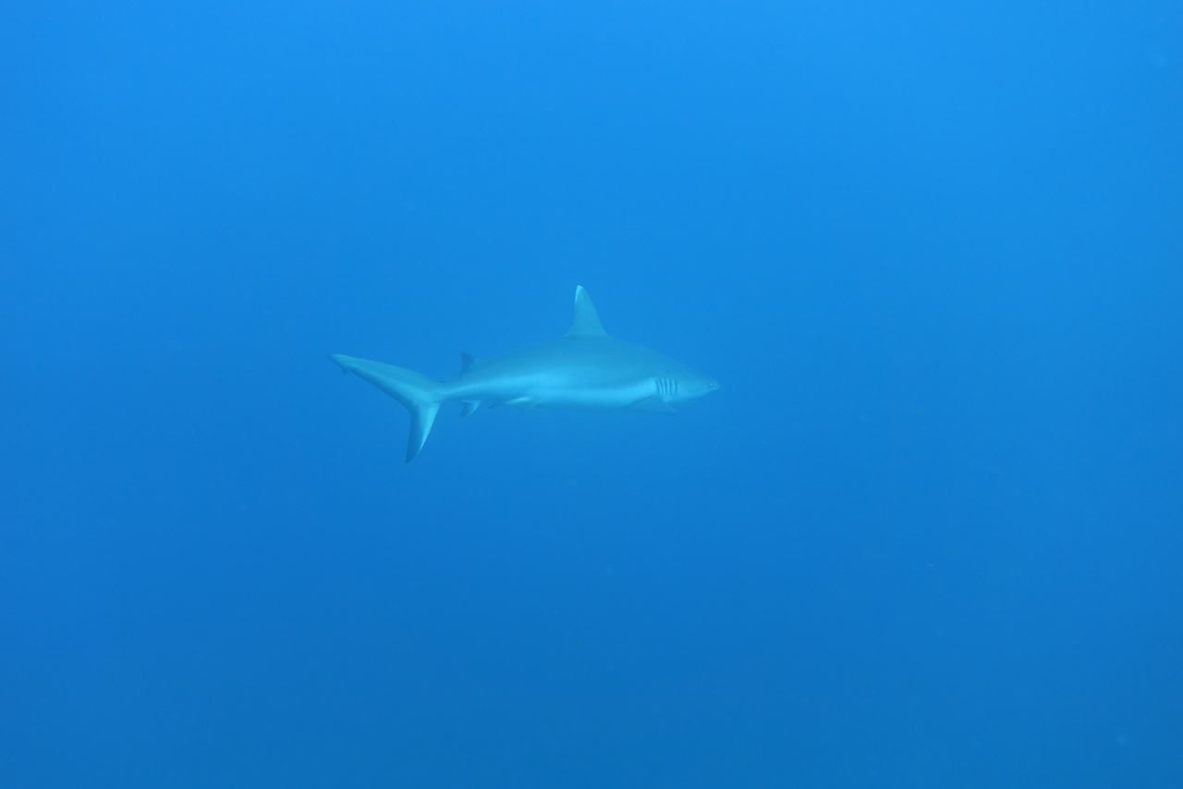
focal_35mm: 43
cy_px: 394
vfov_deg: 31.2
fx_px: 1413
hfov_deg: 45.4
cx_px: 592
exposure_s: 1/80
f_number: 3.5
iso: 125
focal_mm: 15.94
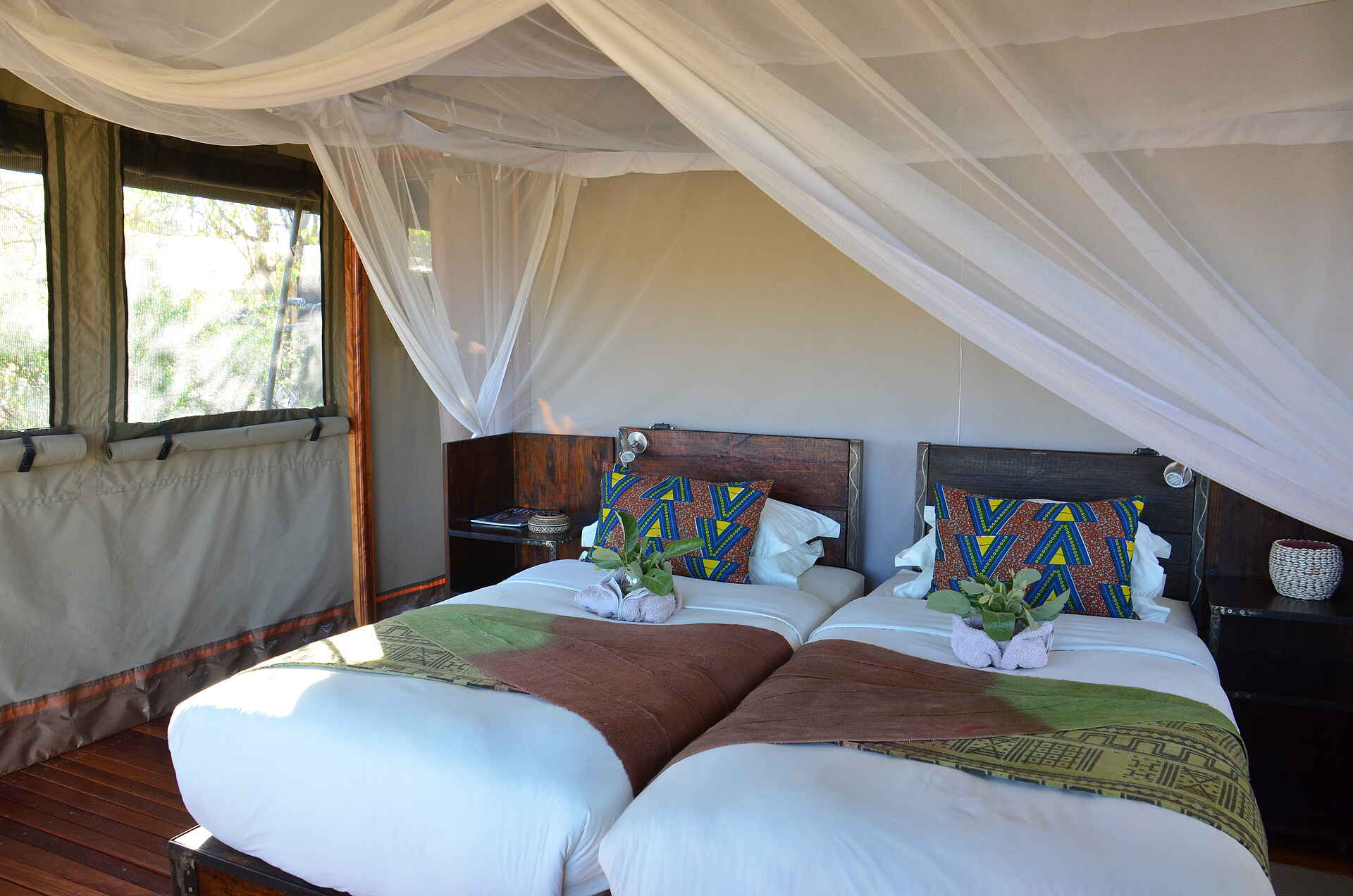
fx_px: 1013
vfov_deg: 47.7
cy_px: 448
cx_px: 676
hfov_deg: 67.5
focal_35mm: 27
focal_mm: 18
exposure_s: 1/60
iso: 640
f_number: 5.6
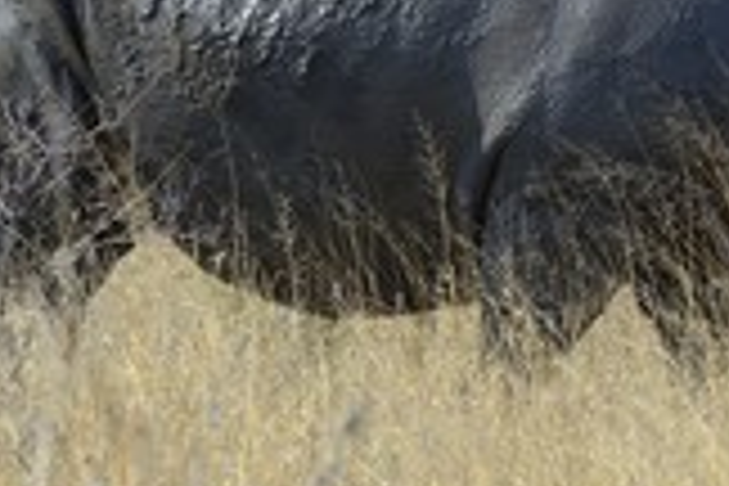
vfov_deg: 1.9
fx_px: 14741
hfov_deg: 2.8
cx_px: 644
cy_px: -45
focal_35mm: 728
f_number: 8
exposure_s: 1/500
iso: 400
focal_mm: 280
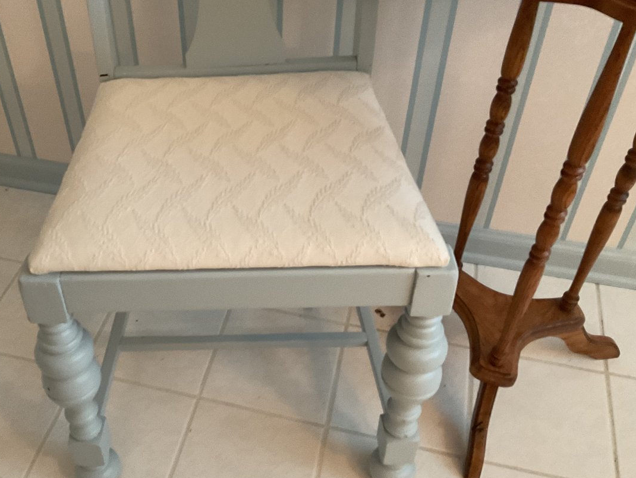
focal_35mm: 41
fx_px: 753
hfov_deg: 45.2
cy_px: 232
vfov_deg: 35.1
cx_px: 223
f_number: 1.8
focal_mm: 3
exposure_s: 1/60
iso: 200
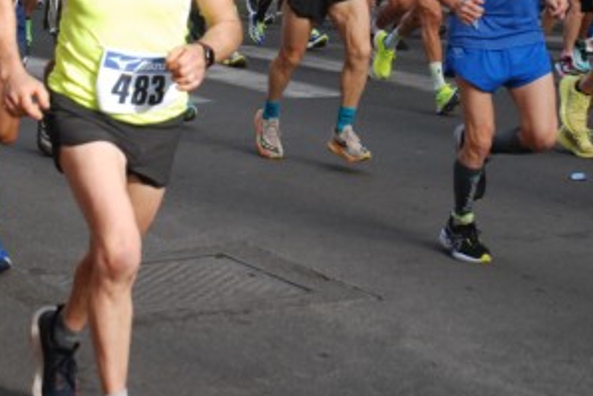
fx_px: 1895
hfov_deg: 17.8
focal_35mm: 115
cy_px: 15
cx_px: 298
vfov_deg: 11.8
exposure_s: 1/1250
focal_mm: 38
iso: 1000
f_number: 4.5
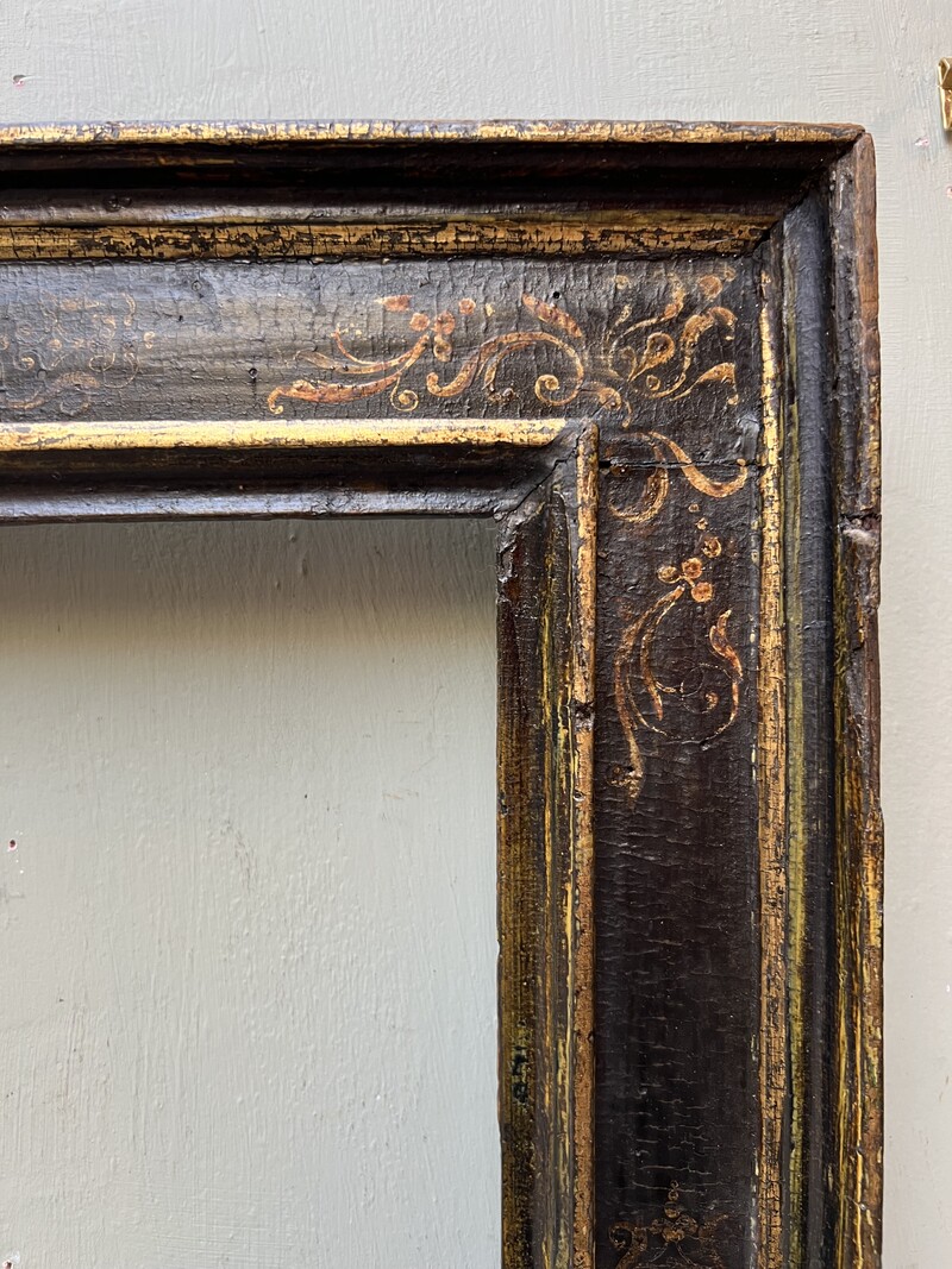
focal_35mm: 26
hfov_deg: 53.1
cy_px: 634
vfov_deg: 67.3
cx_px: 476
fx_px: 954
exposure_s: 1/50
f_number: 1.5
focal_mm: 5.7
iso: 80
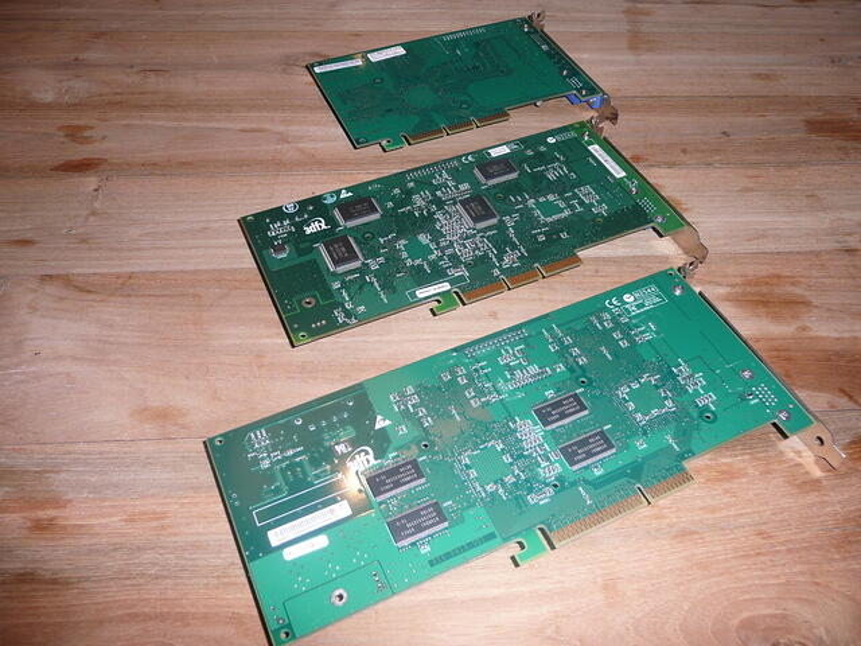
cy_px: 323
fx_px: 796
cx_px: 430
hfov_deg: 56.8
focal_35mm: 32
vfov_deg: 44.2
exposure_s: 1/30
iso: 100
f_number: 3.5
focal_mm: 5.2
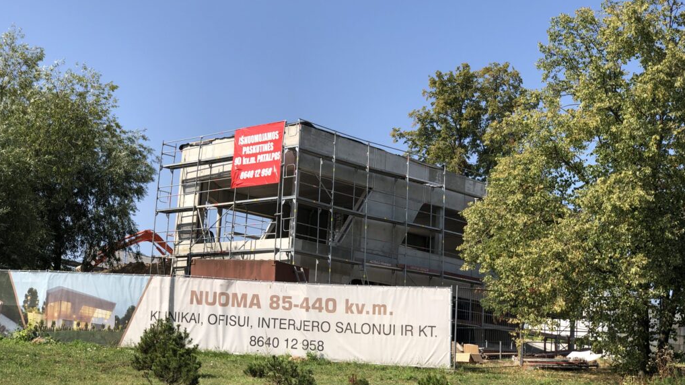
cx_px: 342
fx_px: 1035
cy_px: 210
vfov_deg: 21.1
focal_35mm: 57
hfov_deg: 36.6
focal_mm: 6
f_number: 2.4
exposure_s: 1/774
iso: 16
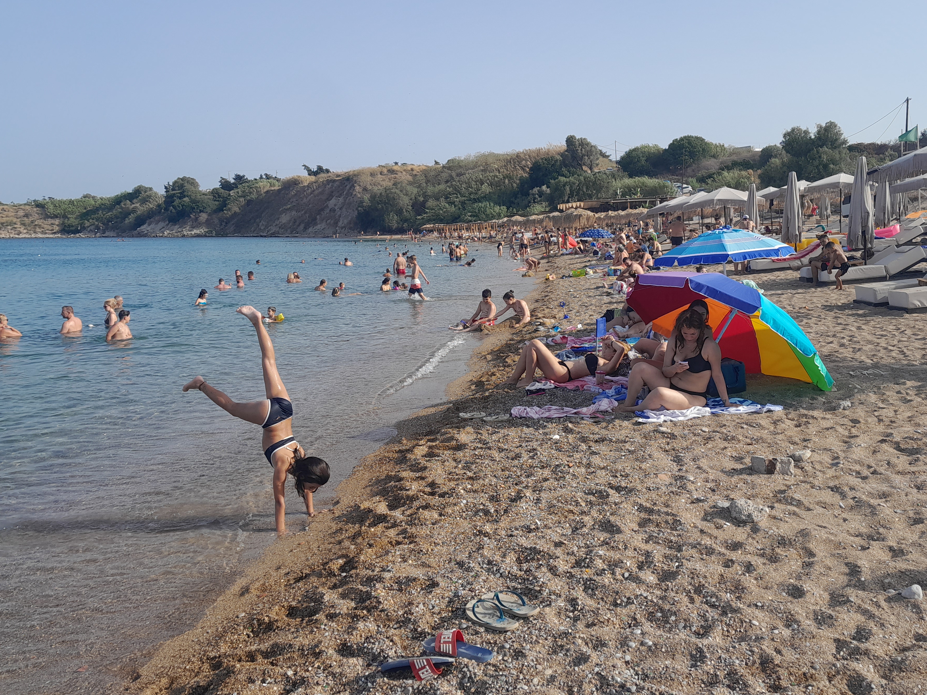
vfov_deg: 45.4
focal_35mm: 31
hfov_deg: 58.3
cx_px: 505
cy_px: 306
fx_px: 830
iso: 40
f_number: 1.8
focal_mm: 4
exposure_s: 1/429
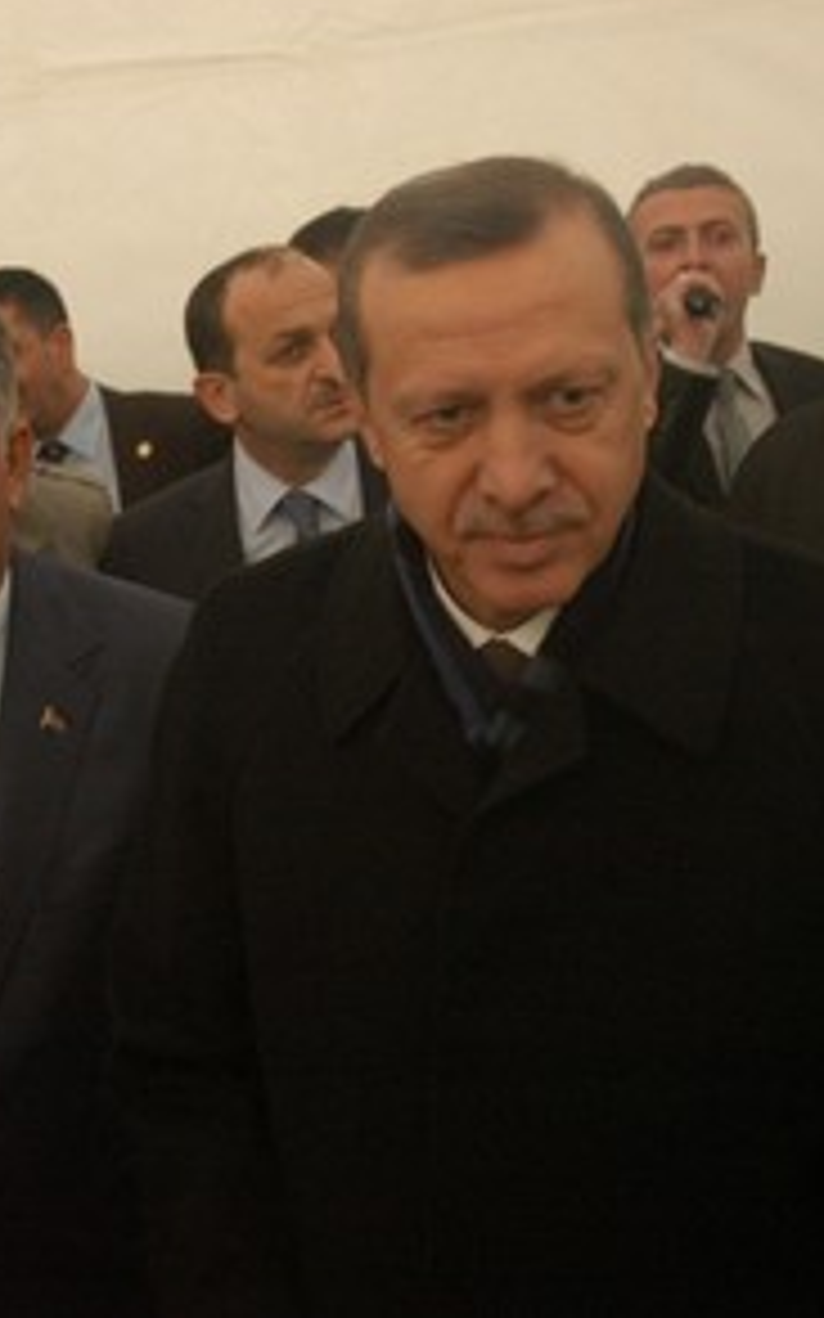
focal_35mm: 59
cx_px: 45
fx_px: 2113
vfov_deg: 34.7
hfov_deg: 21.5
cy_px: 648
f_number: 4.5
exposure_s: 1/160
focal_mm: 25
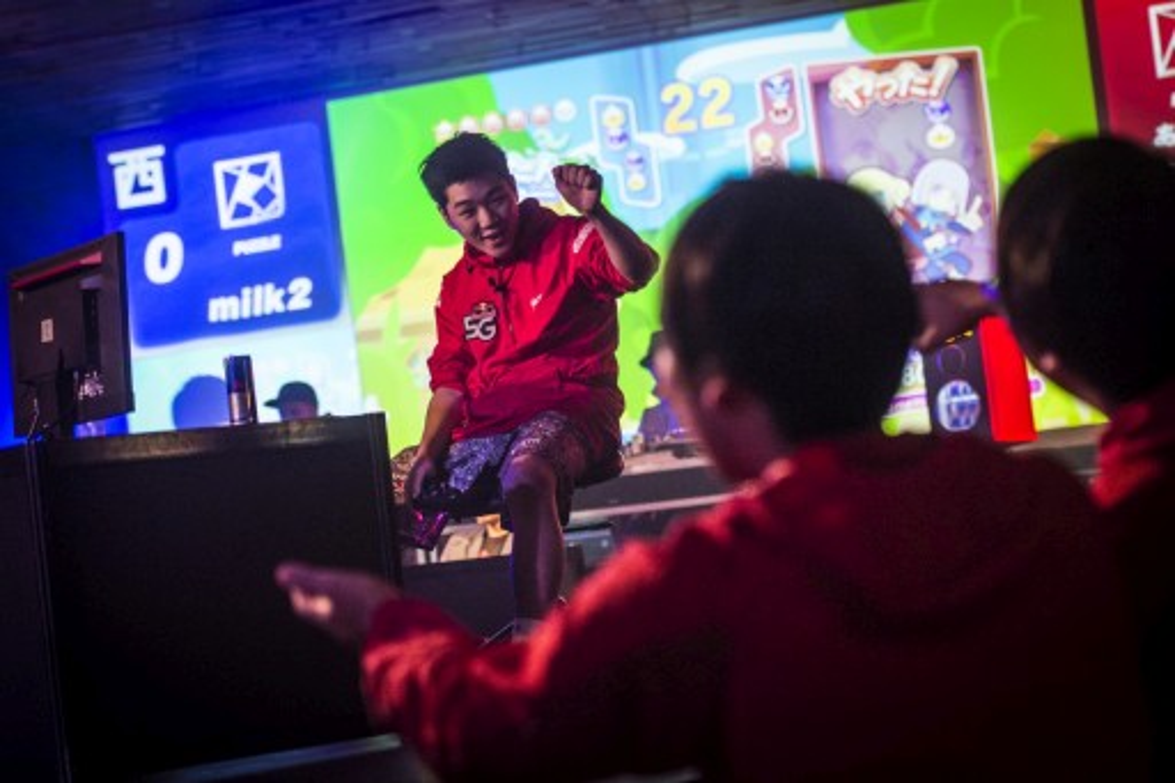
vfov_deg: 19.4
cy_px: 392
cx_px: 588
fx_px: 2284
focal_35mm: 70
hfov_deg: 28.9
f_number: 2.8
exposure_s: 1/320
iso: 4000
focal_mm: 70
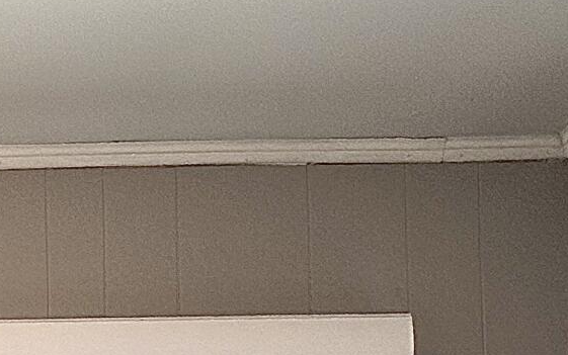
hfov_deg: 14.3
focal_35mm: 136
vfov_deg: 8.3
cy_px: 1011
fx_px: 2106
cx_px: -293
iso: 80
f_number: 1.78
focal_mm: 6.86
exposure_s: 1/535
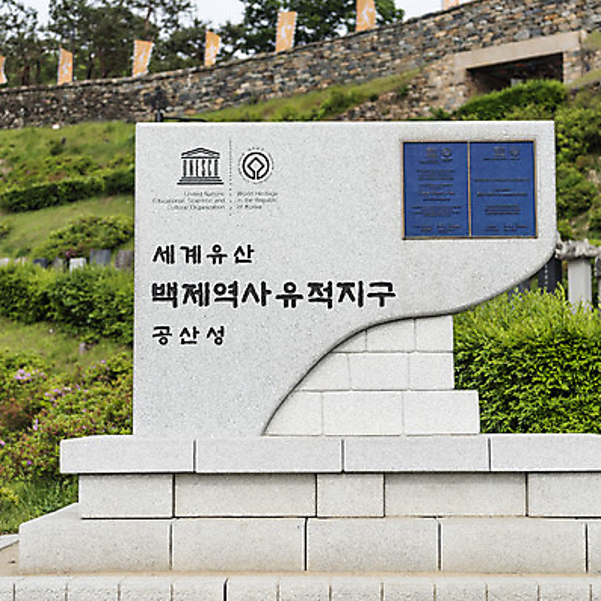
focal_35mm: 64
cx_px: 325
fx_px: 1257
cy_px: 300
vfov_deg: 26.9
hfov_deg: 26.9
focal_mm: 50
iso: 100
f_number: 3.5
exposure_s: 1/1250
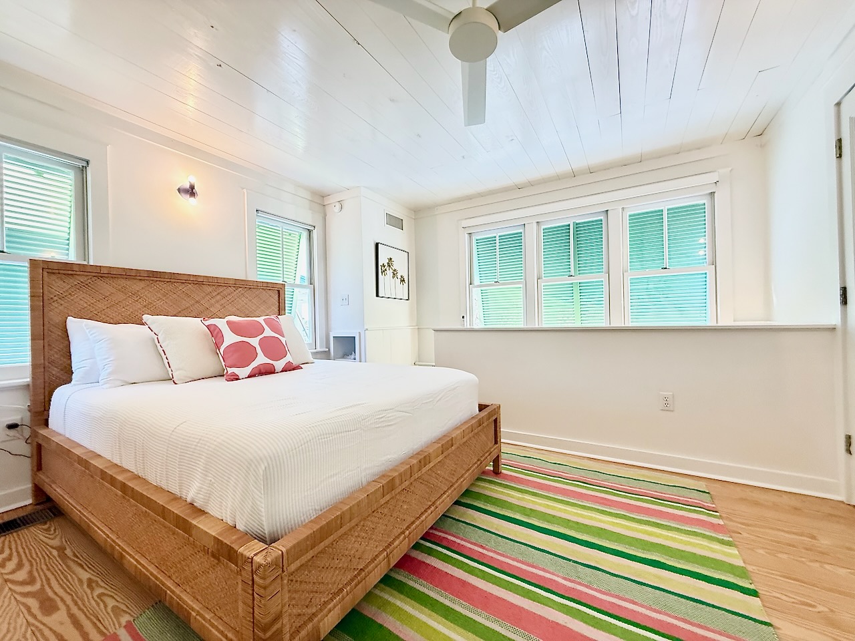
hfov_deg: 102.1
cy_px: 320
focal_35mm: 14
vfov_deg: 85.7
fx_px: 346
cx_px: 428
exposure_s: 1/120
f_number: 2.2
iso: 320
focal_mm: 2.22
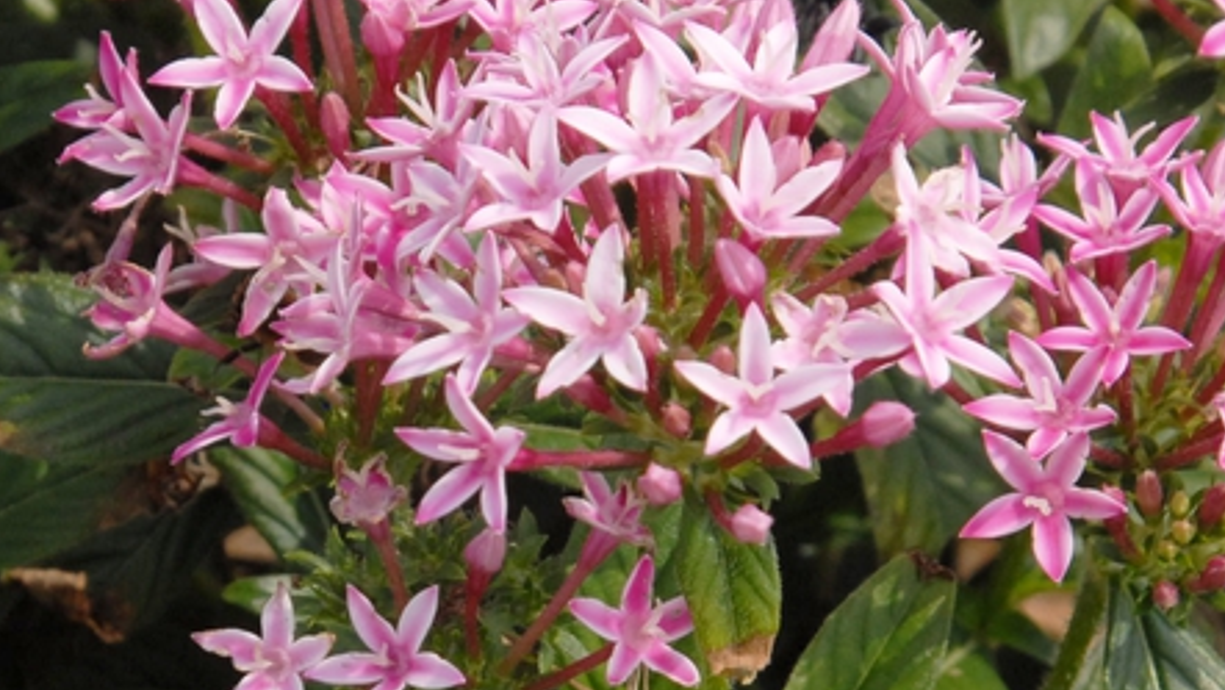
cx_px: 399
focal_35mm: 401
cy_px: 550
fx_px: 13030
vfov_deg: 3.0
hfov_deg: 5.4
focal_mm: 110
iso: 400
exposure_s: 1/400
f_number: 10
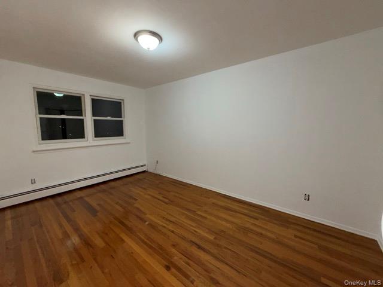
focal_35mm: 14
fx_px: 155
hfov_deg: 102.1
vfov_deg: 85.7
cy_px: 144
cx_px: 192
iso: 160
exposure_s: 1/60
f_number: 2.2
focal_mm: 2.22
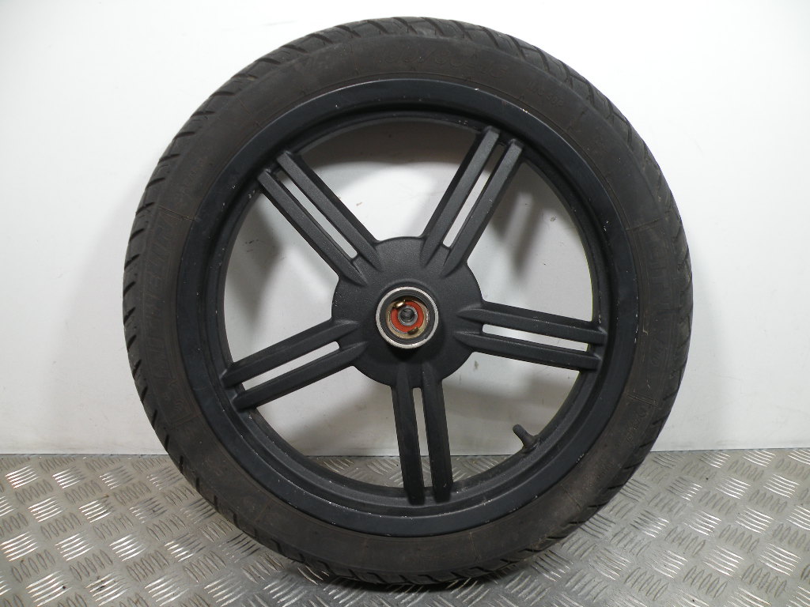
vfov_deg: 51.4
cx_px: 405
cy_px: 304
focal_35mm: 27
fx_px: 632
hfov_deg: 65.3
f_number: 2.8
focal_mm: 4.7
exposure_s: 1/65
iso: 64
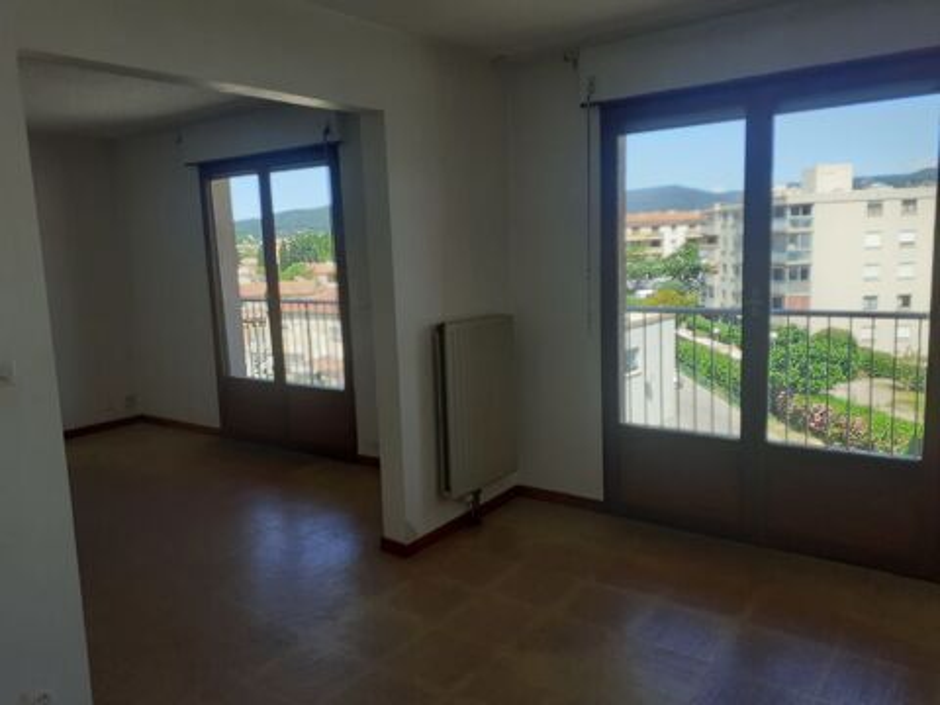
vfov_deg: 51.4
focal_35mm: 27
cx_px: 470
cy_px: 352
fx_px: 733
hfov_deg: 65.3
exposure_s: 1/361
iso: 40
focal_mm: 3.6
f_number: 1.9
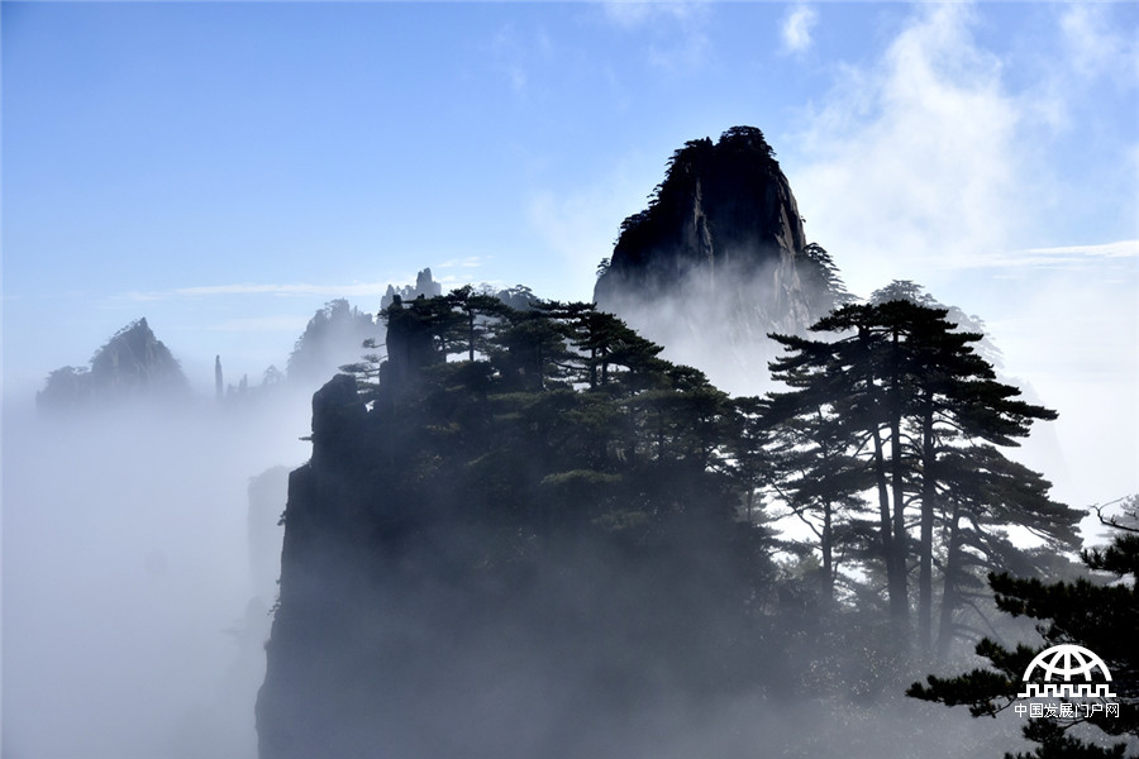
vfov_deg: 26.5
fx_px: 1613
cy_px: 380
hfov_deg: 38.9
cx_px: 570
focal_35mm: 51
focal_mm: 34
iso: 500
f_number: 4.5
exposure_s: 1/8000
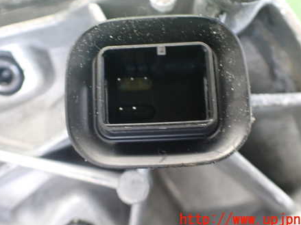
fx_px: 356
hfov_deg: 45.7
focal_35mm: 41
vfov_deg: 34.8
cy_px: 75
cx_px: 129
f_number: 2.3
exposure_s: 1/50
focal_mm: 5.4
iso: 800
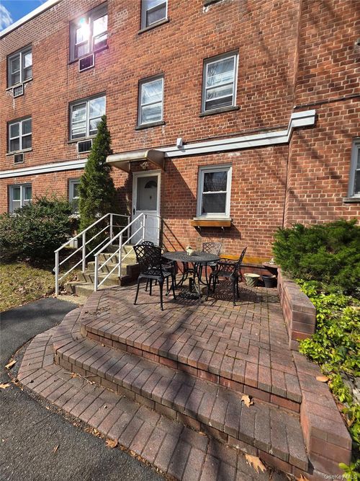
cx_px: 180
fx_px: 180
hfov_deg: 89.9
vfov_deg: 106.2
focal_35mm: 13
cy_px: 240
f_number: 1.9
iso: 40
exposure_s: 1/1859
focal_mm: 2.2
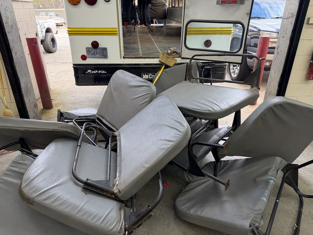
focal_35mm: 24
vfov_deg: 56.8
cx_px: 156
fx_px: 217
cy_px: 118
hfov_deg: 71.6
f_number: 1.78
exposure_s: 1/148
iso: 125
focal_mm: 6.76
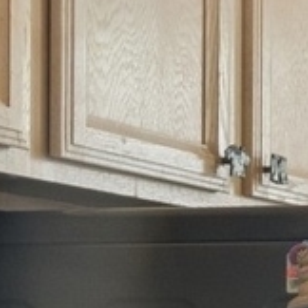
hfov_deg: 9.7
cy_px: 378
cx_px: 814
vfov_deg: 11.2
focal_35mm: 153
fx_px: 1540
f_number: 8
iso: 200
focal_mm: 12
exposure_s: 1/6
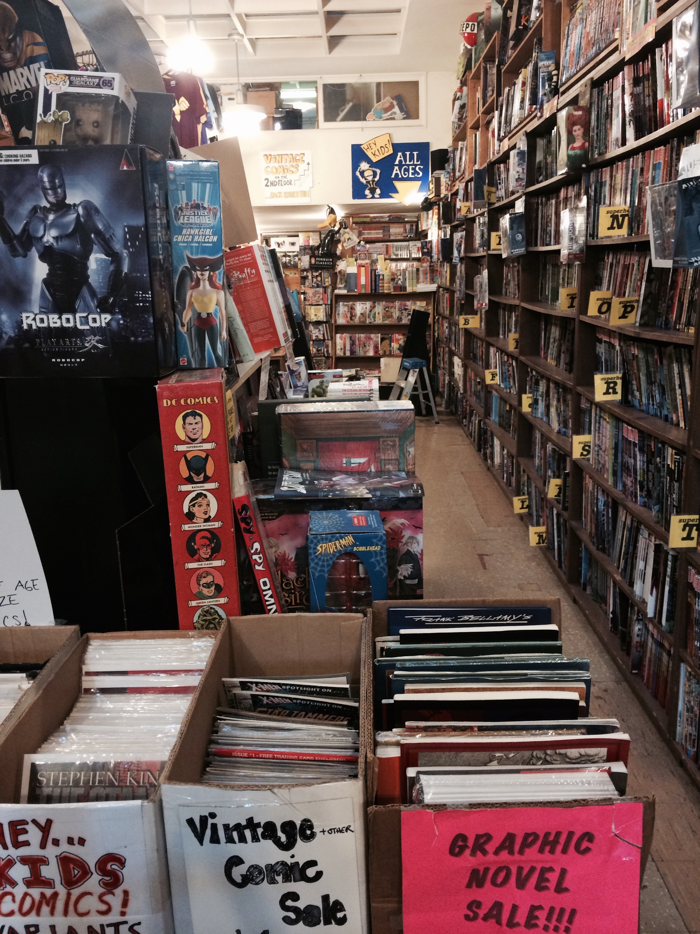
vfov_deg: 60.0
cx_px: 350
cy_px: 467
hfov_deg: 46.8
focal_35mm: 30
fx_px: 809
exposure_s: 1/30
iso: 250
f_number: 2.2
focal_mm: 4.12
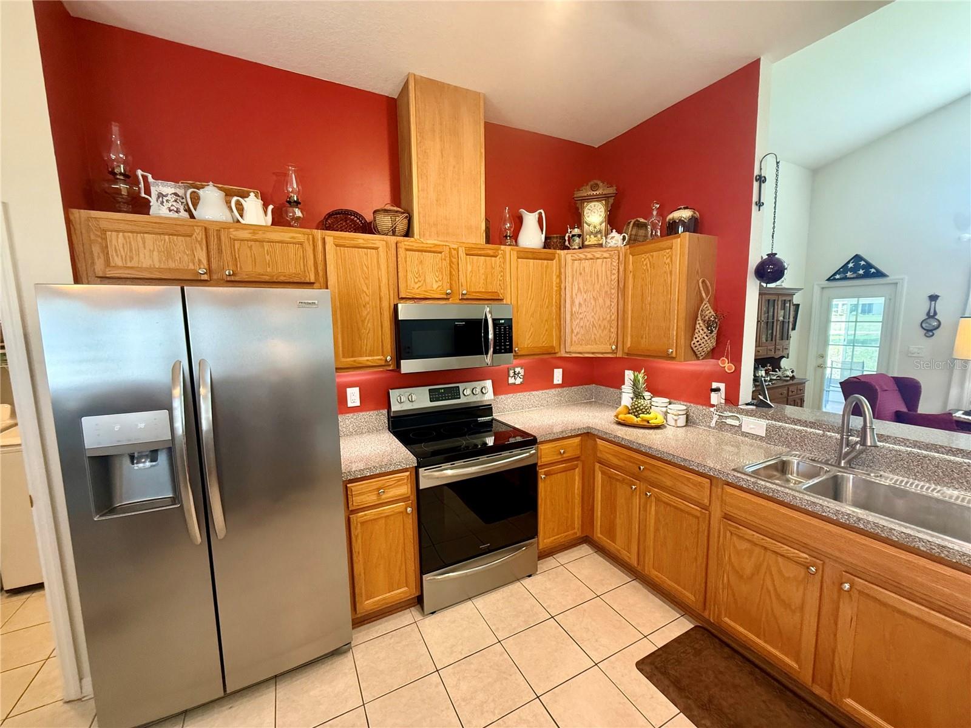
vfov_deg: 85.7
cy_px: 364
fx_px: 393
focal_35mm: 14
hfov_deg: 102.1
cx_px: 486
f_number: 2.2
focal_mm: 2.22
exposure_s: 1/60
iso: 320
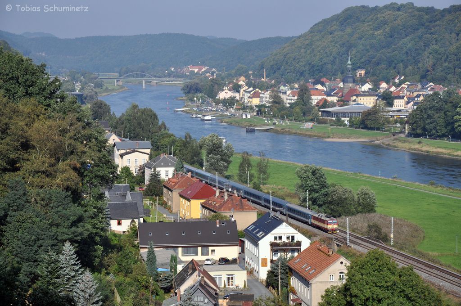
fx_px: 1343
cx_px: 230
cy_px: 153
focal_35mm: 105
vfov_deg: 13.0
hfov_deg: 19.5
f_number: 9
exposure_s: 1/640
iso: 200
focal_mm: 70
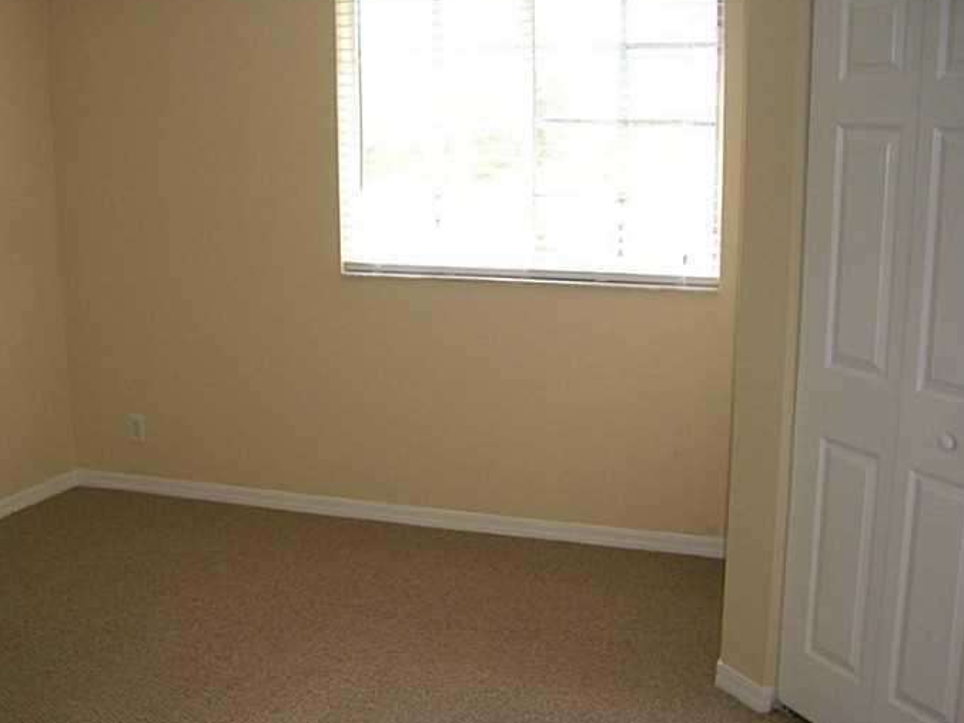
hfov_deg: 42.0
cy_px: 408
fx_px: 1253
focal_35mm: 45
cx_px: 432
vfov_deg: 32.1
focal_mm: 7.9
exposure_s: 1/80
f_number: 2.8
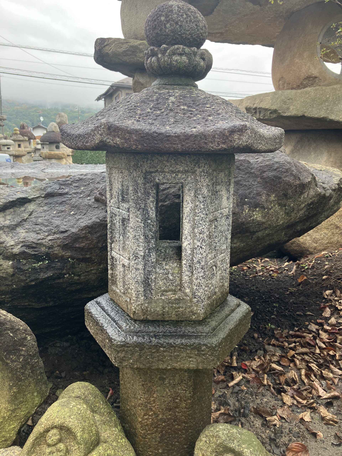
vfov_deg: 63.4
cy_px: 228
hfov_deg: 49.7
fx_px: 369
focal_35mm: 28
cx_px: 171
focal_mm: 3.99
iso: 40
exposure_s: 1/133
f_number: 1.8
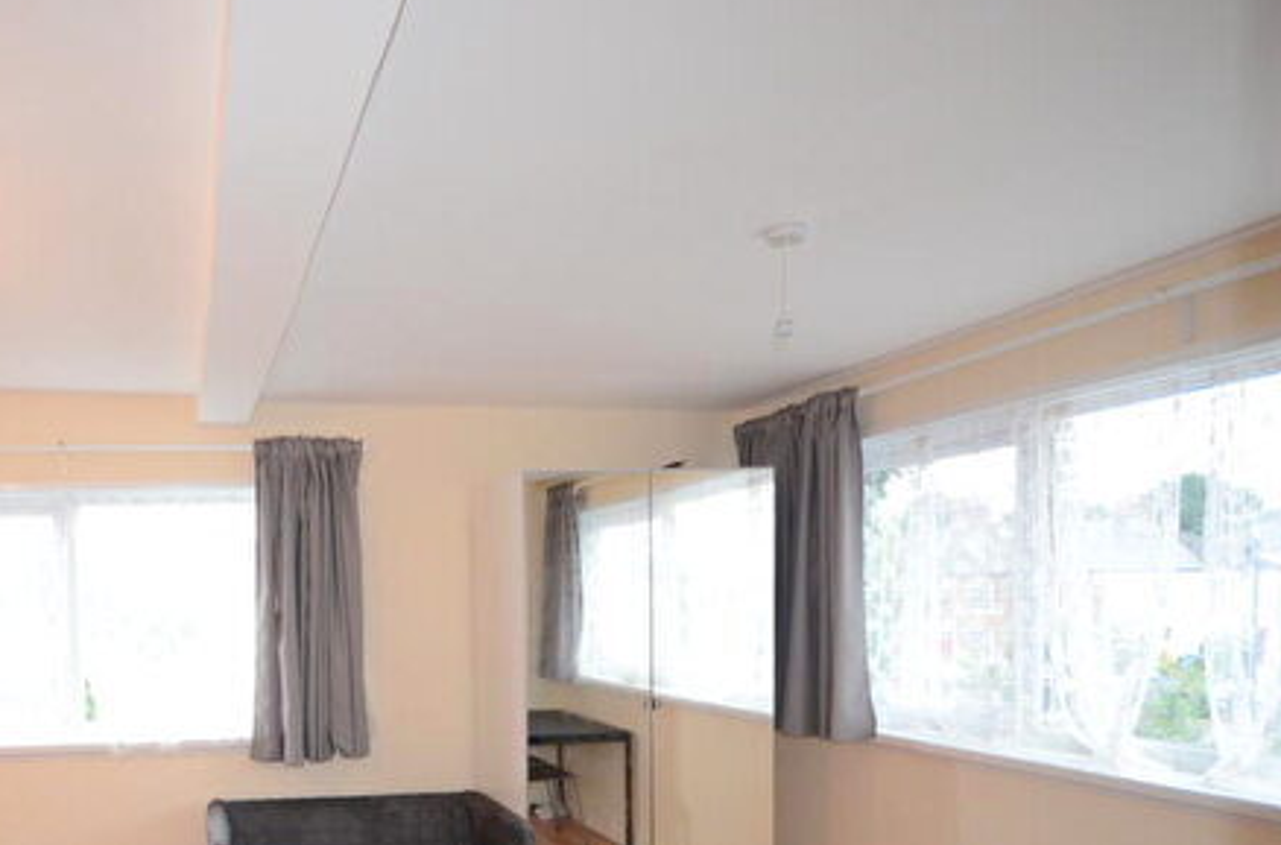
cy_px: 630
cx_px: 295
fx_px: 851
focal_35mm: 24
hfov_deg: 68.3
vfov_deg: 50.7
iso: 1000
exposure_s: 1/80
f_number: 5
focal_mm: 10
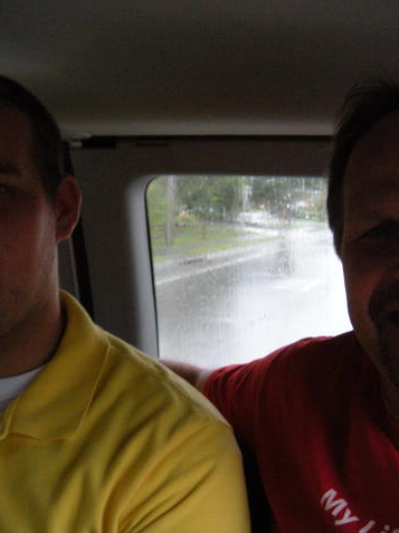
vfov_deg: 40.5
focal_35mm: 47
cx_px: 191
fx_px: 723
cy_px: 266
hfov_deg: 30.8
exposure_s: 1/52.6
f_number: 3.8
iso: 358
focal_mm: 5.9
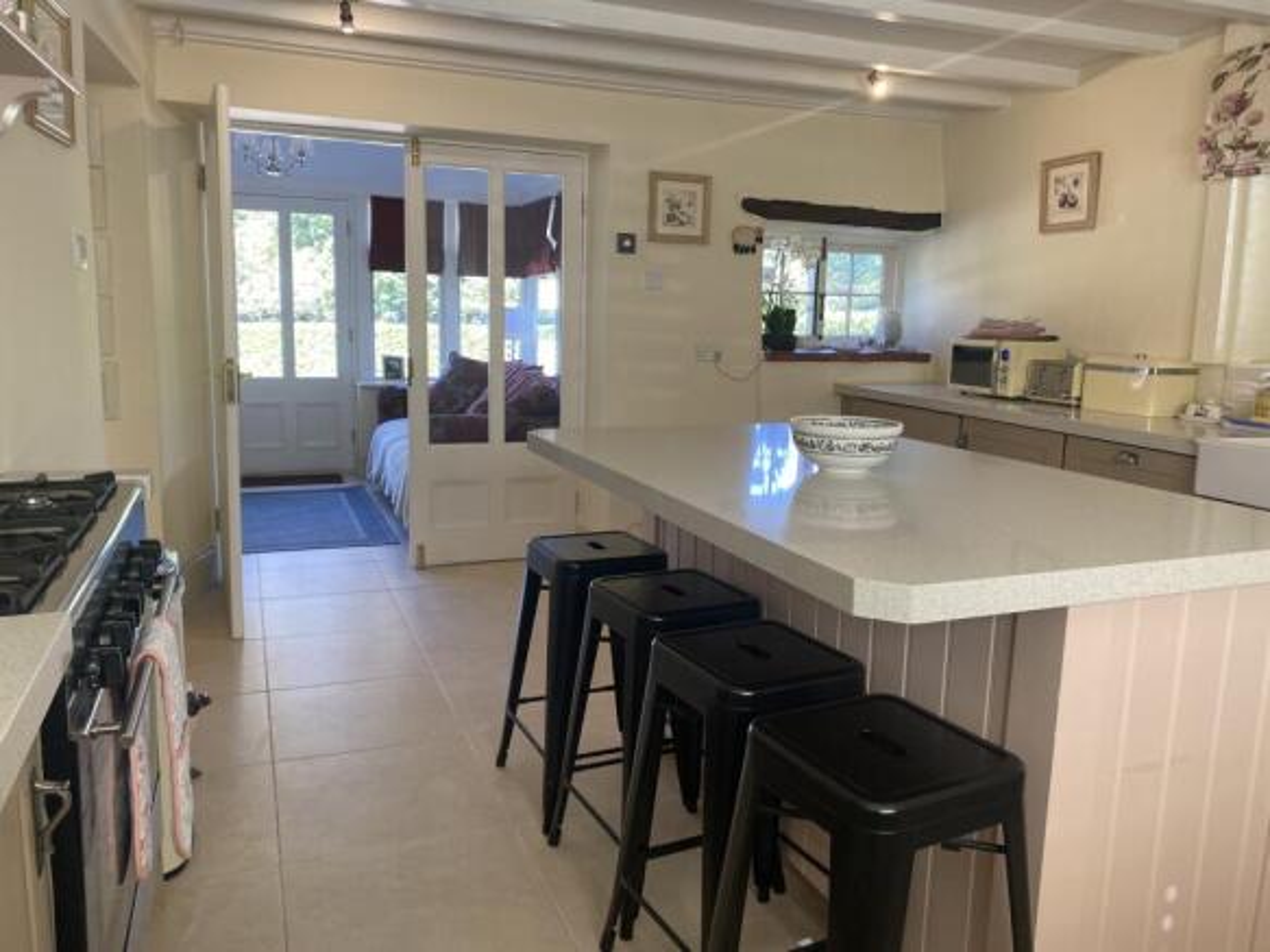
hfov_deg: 67.3
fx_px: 954
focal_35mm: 26
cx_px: 635
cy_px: 476
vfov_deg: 53.0
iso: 80
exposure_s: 1/100
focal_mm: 4.25
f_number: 1.8
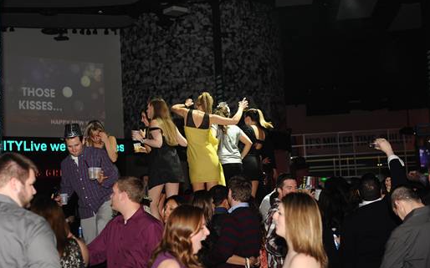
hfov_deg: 33.5
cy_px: 129
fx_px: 715
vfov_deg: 21.3
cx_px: 201
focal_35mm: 61
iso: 800
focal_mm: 56
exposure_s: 1/250
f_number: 3.3
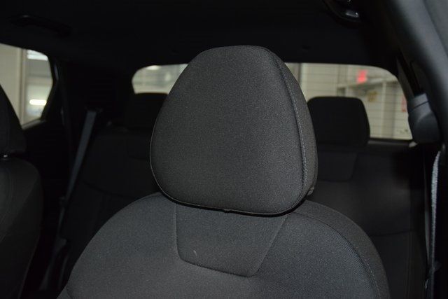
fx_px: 448
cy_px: 150
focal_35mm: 36
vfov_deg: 36.9
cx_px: 224
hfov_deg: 53.1
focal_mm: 24
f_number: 3.8
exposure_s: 1/40
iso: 1600
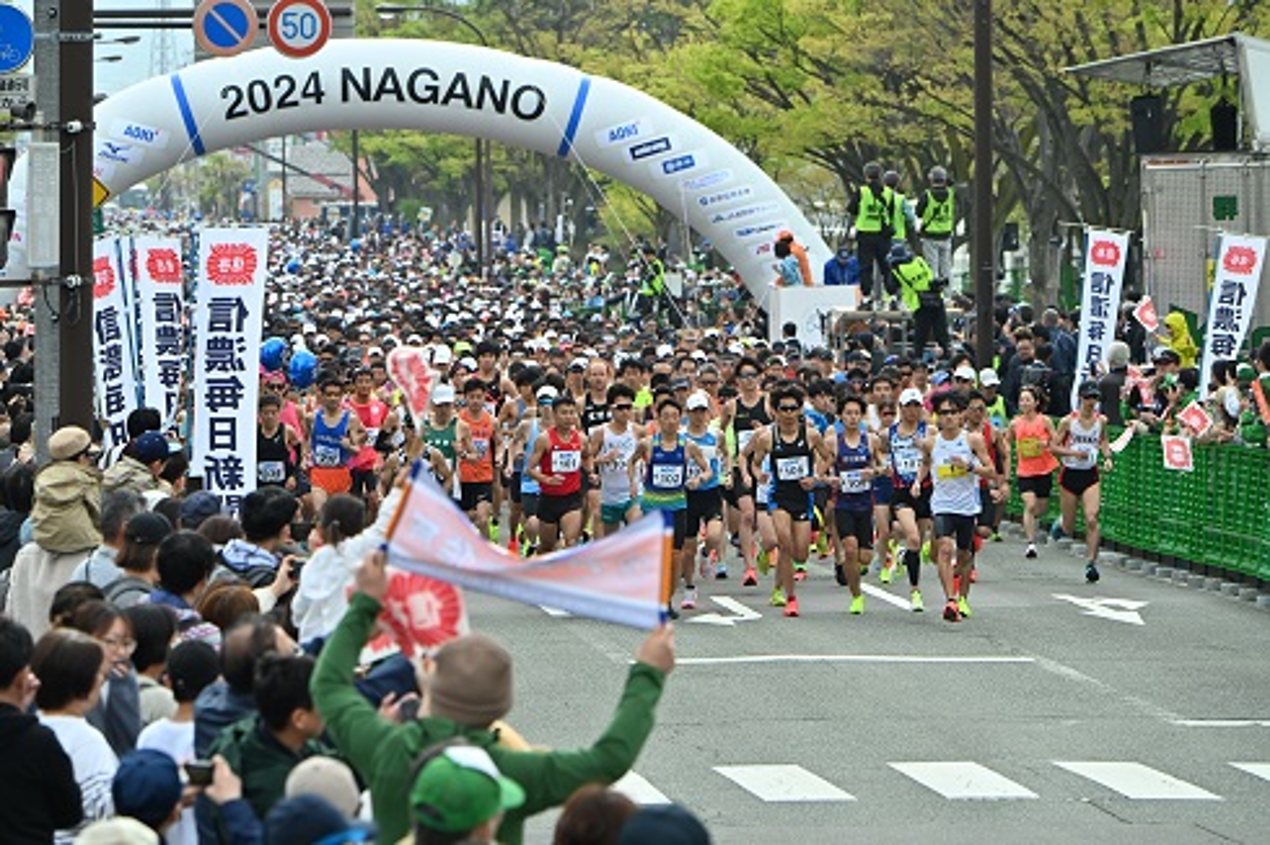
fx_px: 8461
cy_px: 422
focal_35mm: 240
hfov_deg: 8.6
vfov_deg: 5.7
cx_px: 635
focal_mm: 240
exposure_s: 1/1000
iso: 800
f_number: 9
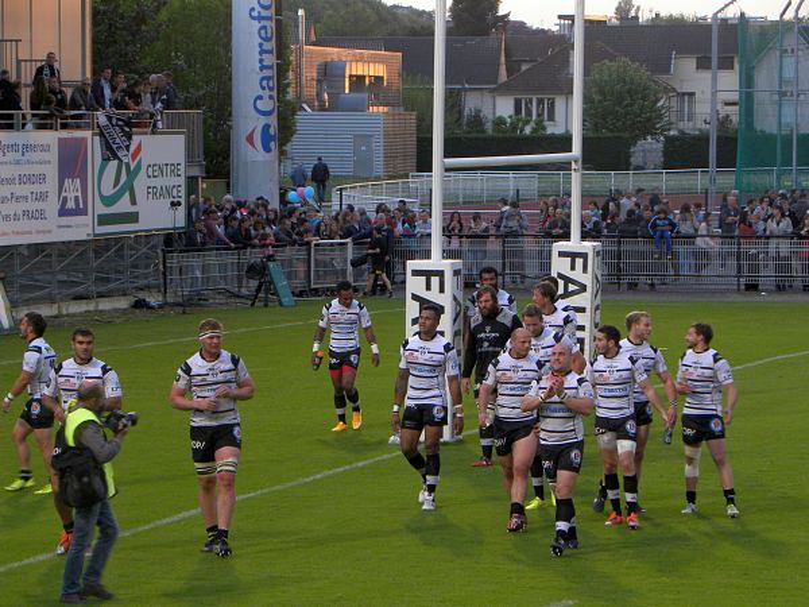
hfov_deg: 10.7
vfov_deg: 8.1
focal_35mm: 184
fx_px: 4300
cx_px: 404
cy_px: 304
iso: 191
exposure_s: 1/65.7
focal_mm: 32.7
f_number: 4.5
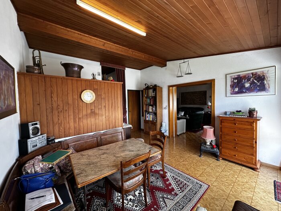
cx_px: 140
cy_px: 106
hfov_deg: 102.1
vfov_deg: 85.7
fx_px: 114
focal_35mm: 14
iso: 160
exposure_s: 1/100
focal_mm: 2.22
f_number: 2.2
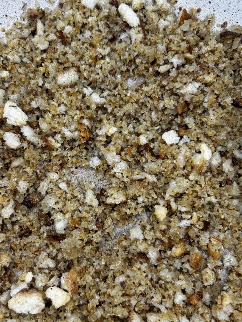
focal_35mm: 35
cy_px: 162
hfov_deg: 40.6
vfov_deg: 52.6
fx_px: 326
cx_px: 104
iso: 100
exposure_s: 1/120
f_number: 1.5
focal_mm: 5.7
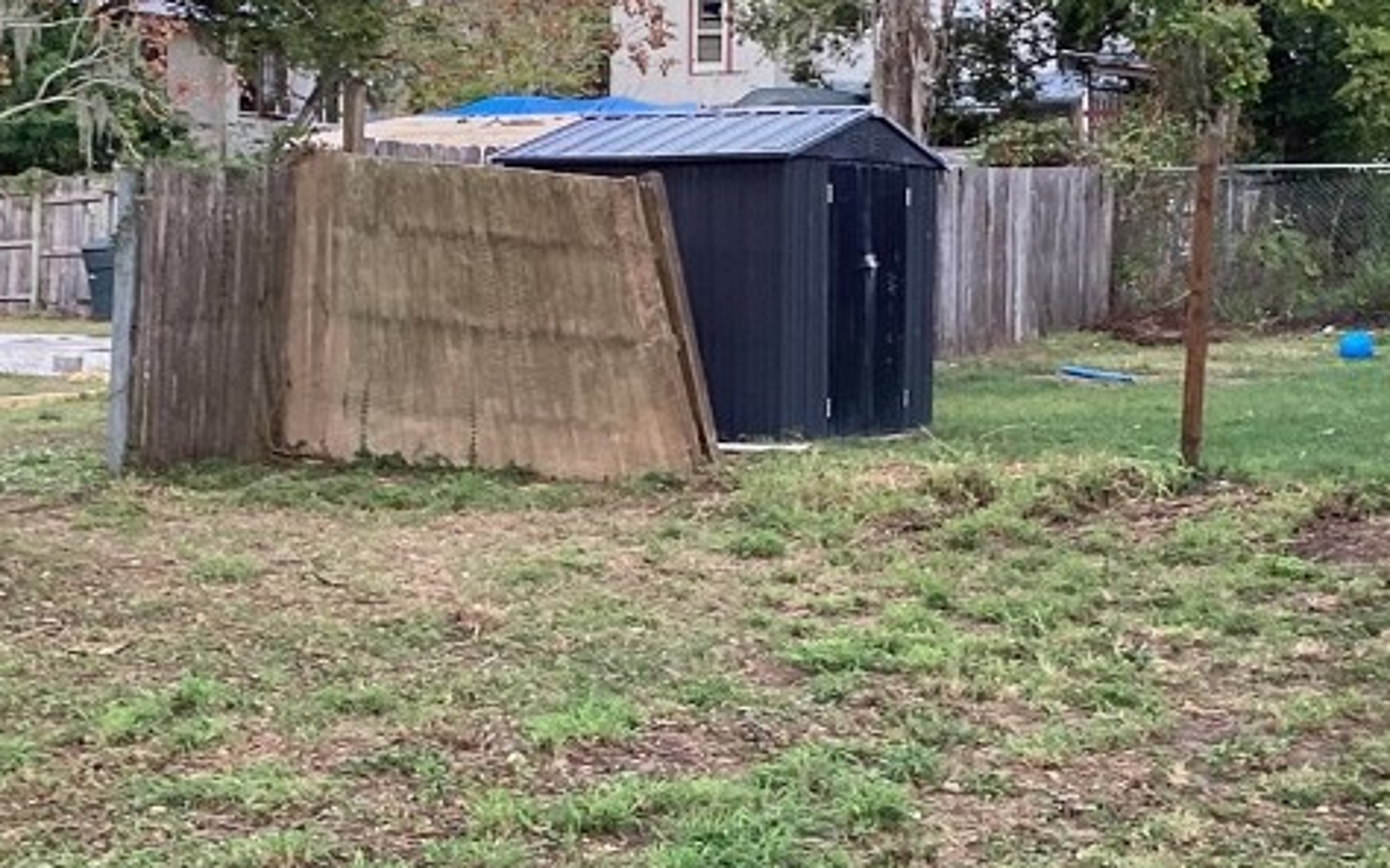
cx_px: 695
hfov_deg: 29.0
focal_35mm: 71
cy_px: 437
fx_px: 2689
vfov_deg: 18.3
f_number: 2.4
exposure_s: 1/121
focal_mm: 3.3
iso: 25
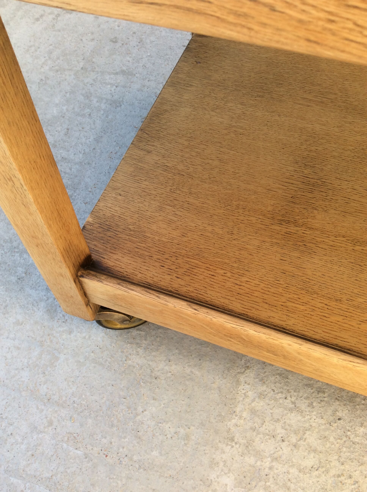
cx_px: 184
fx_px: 454
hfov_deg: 44.1
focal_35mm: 32
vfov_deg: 56.9
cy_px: 246
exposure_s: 1/145
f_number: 2.4
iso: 32
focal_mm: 3.3
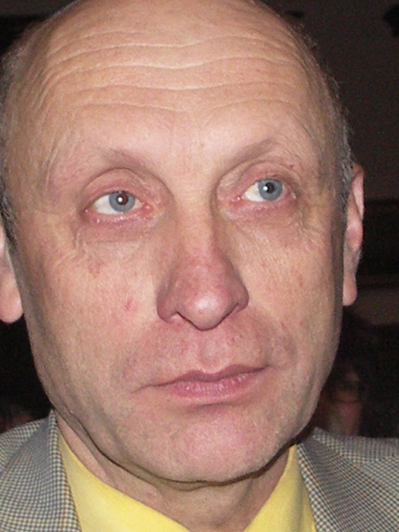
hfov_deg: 39.6
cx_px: 171
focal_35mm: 36
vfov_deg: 51.2
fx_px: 553
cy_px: 302
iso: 200
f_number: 2.8
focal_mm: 7.2
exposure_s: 1/50
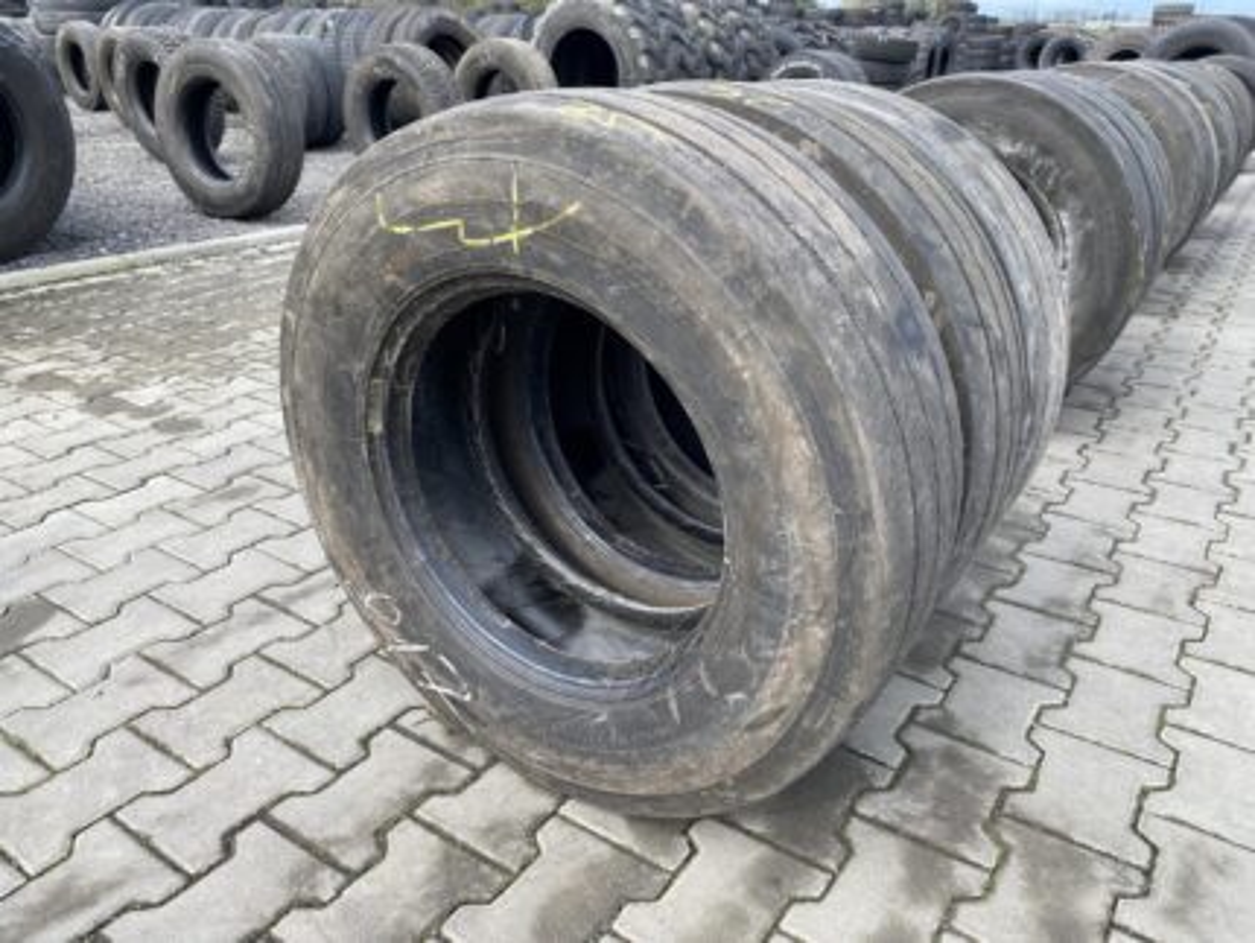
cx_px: 628
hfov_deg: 67.3
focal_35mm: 26
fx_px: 943
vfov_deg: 53.1
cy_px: 472
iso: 32
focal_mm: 4.25
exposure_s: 1/698
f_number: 1.8
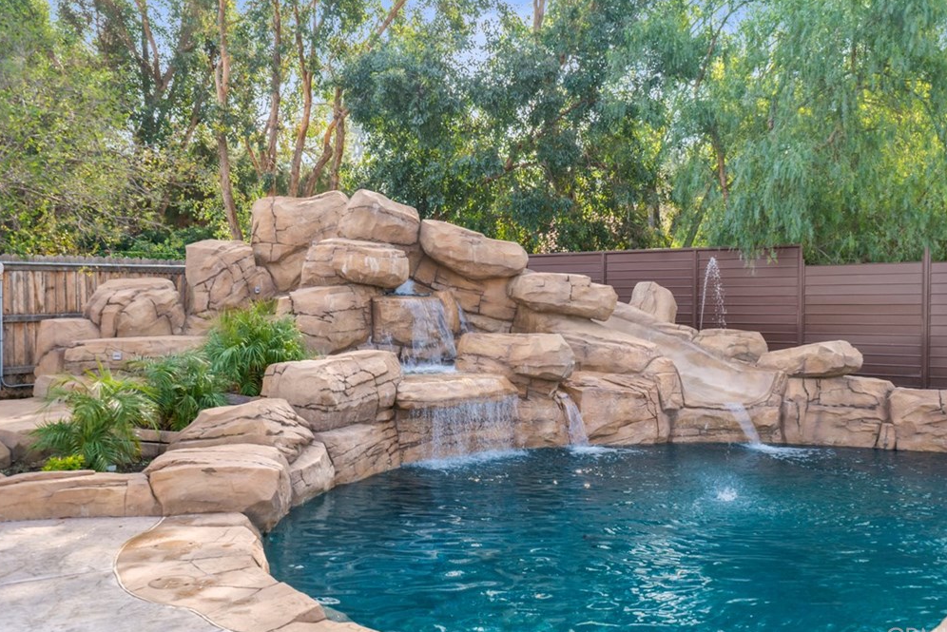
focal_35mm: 36
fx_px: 947
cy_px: 320
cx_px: 476
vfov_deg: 36.9
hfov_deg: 53.1
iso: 320
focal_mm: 35
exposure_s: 1/200
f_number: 7.1
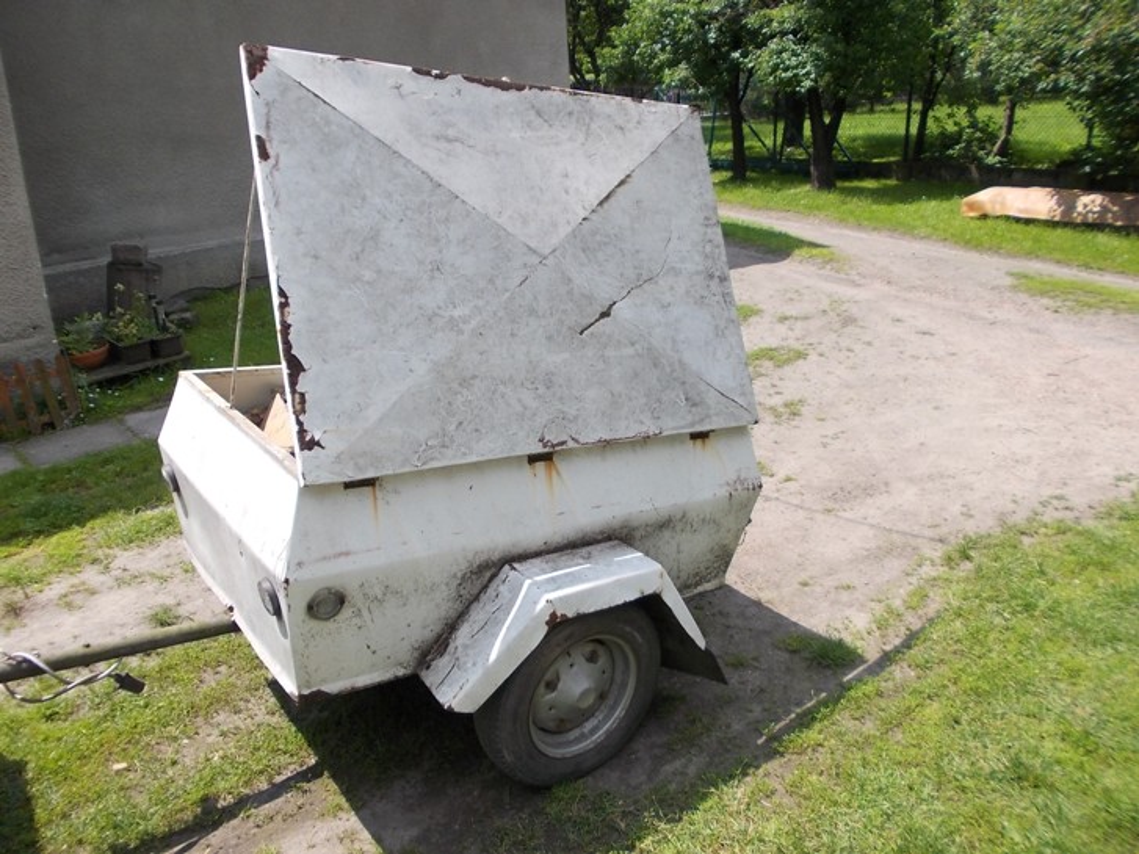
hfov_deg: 63.5
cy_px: 427
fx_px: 921
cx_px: 570
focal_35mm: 28
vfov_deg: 49.7
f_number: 5.4
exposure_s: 1/200
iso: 80
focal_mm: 4
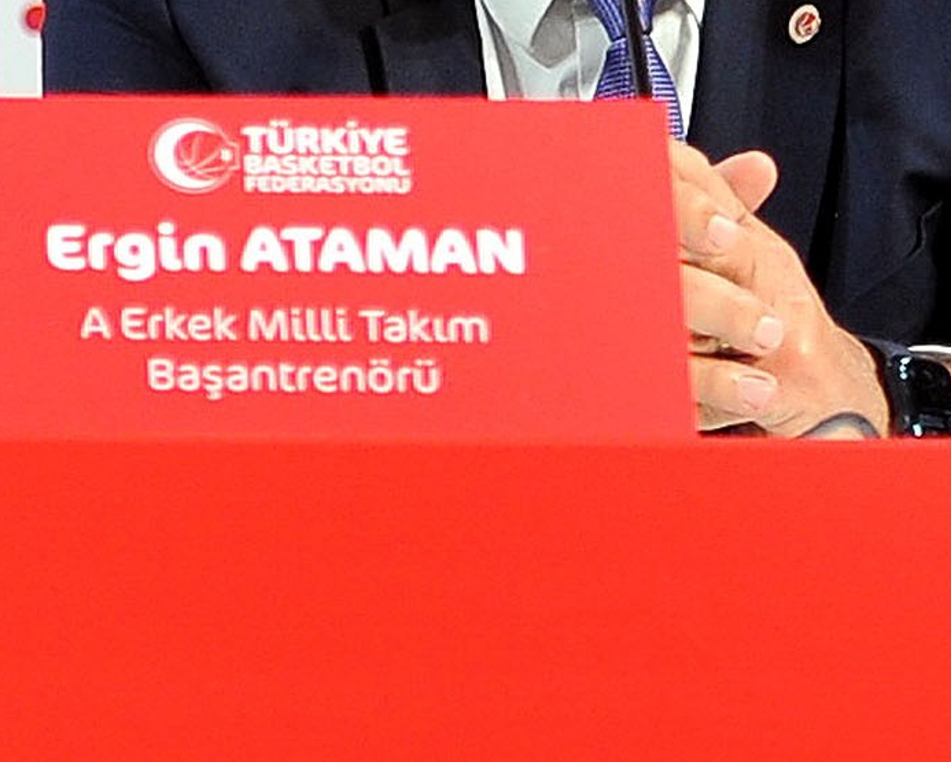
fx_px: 15402
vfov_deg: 2.8
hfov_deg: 3.5
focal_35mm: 547
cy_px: 135
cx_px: -1434
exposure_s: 1/640
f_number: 2.8
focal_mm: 95
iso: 1000
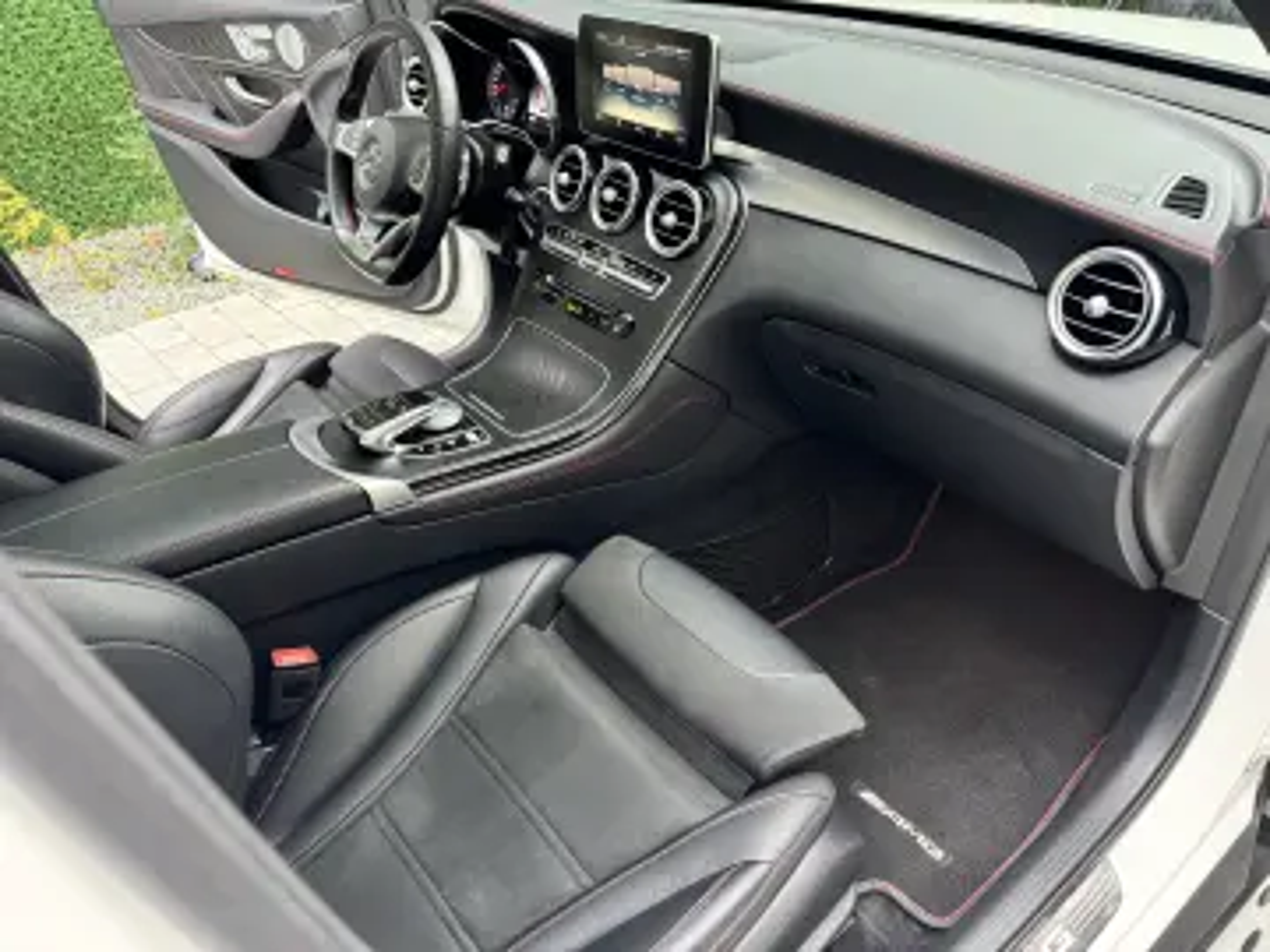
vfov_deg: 56.8
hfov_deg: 71.6
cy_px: 476
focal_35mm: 24
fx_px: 881
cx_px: 635
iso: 400
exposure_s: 1/50
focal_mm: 6.76
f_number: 1.78
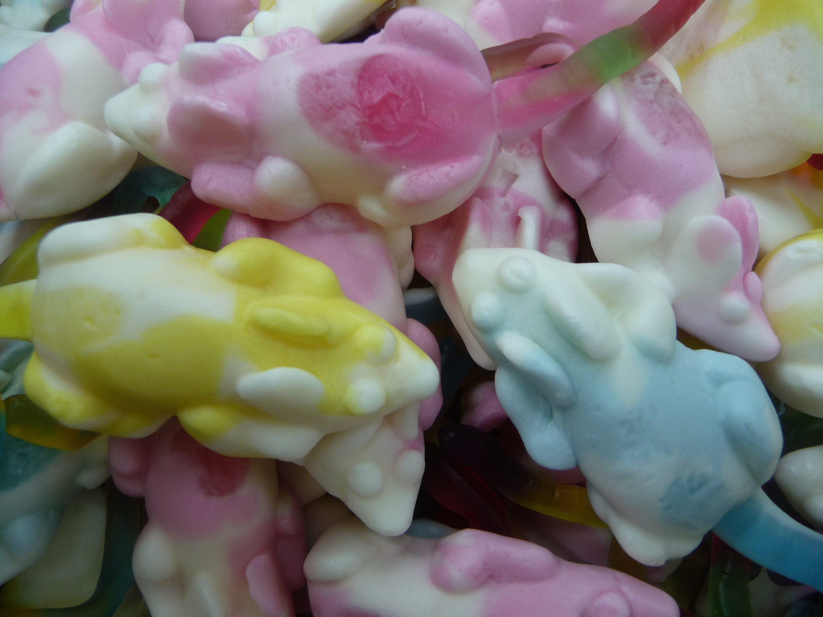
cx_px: 412
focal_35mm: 28
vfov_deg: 49.7
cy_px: 308
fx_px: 666
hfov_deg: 63.4
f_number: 3.3
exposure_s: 1/30
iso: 125
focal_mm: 4.7
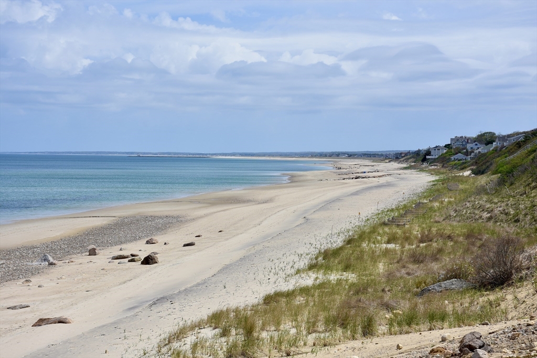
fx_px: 1119
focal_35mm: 75
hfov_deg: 27.0
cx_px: 268
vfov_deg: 18.2
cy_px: 179
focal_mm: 50
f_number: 8
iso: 125
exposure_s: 1/500
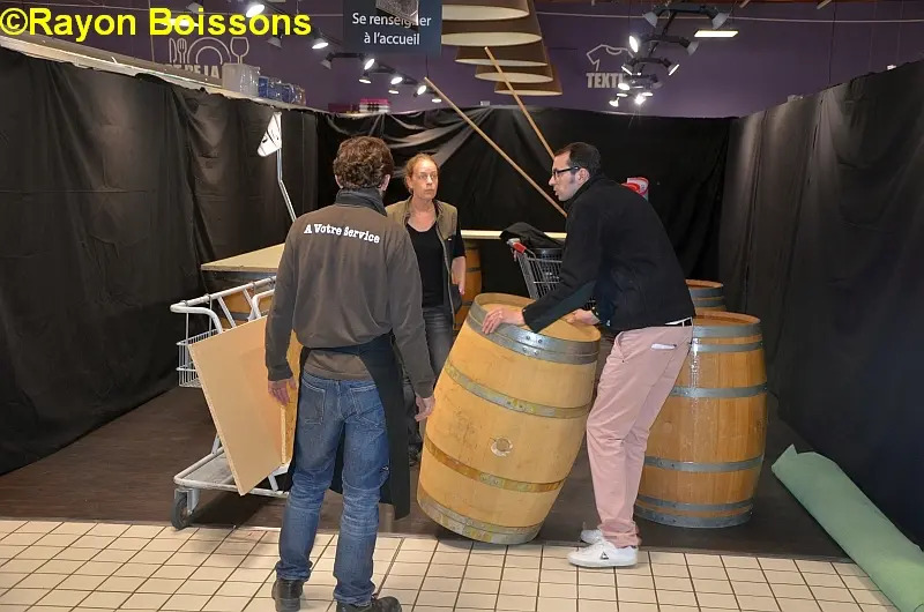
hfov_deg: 43.7
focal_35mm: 45
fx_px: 1153
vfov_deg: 29.7
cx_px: 462
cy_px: 306
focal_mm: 30
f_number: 4.2
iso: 400
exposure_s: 1/60
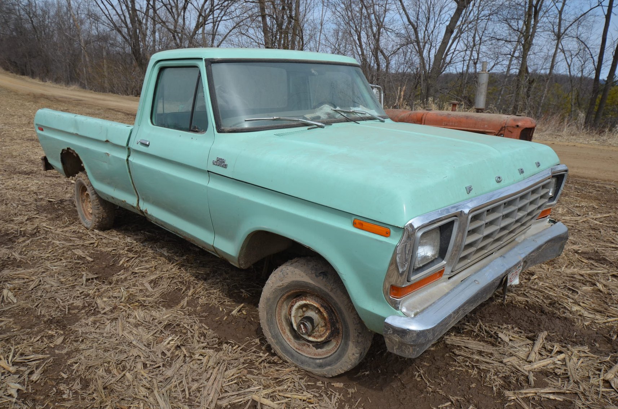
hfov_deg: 73.9
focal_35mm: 24
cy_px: 204
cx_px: 309
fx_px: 411
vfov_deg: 52.9
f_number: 8
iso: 100
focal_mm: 16
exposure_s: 1/250
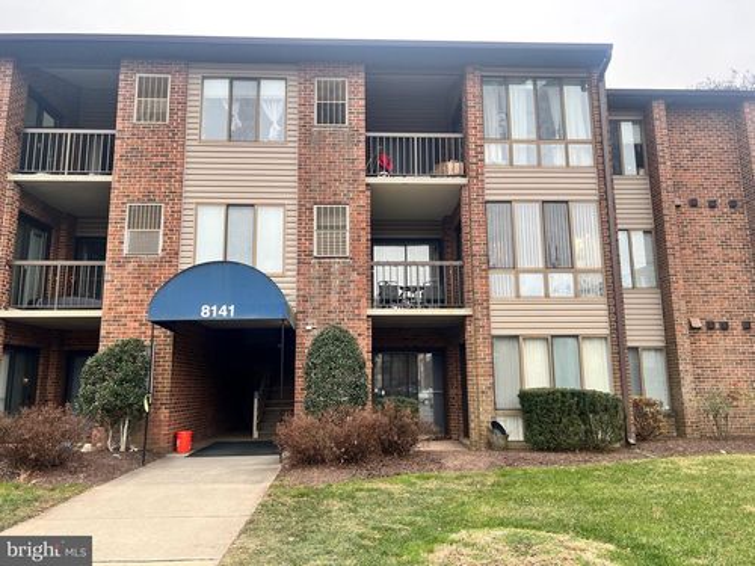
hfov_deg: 67.3
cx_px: 378
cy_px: 283
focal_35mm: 26
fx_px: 567
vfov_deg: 53.1
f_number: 1.5
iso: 50
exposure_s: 1/552
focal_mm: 5.7
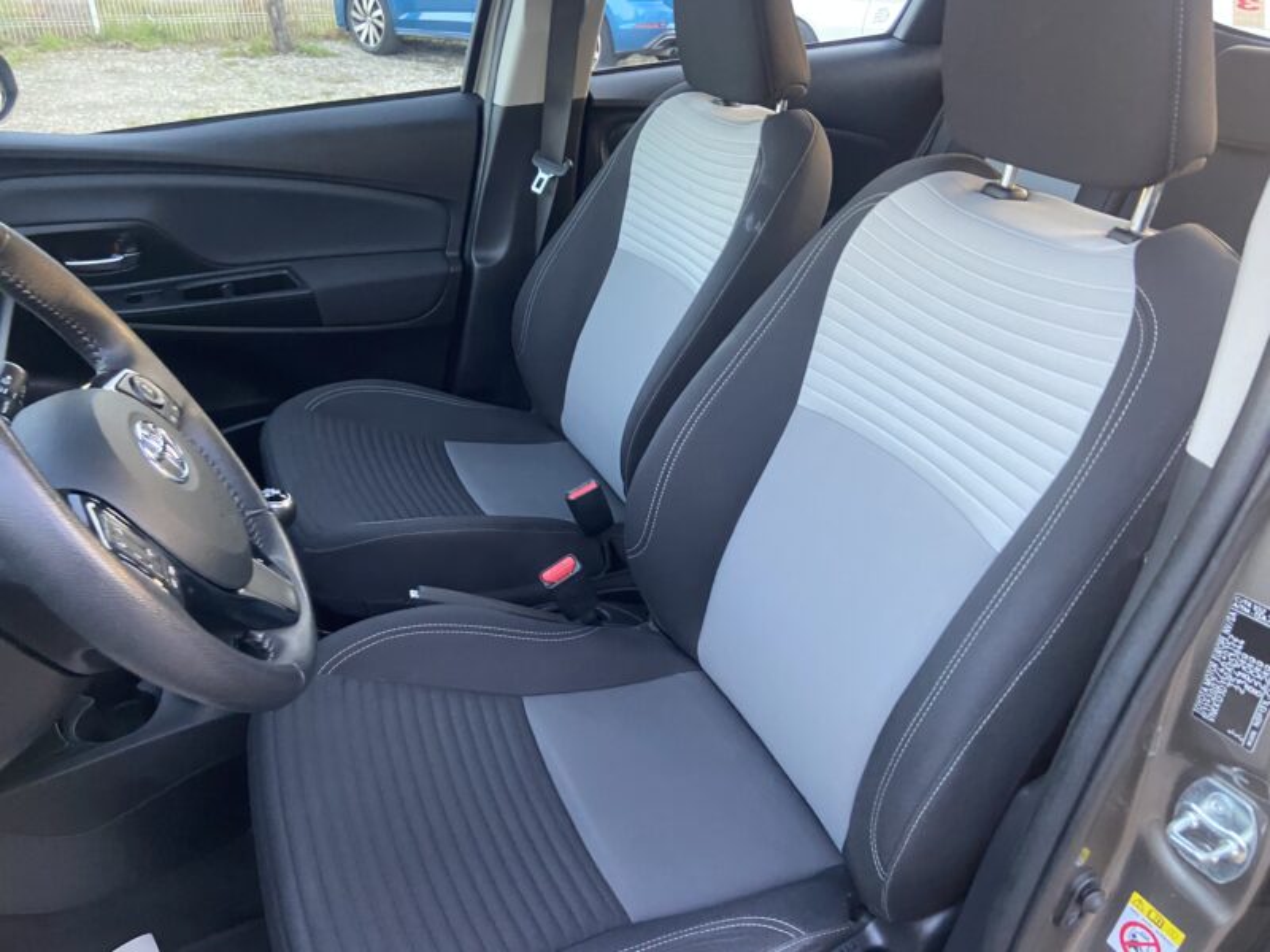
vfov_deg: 53.1
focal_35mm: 26
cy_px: 476
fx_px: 954
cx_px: 635
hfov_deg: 67.3
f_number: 1.8
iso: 250
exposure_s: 1/60
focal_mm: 4.25
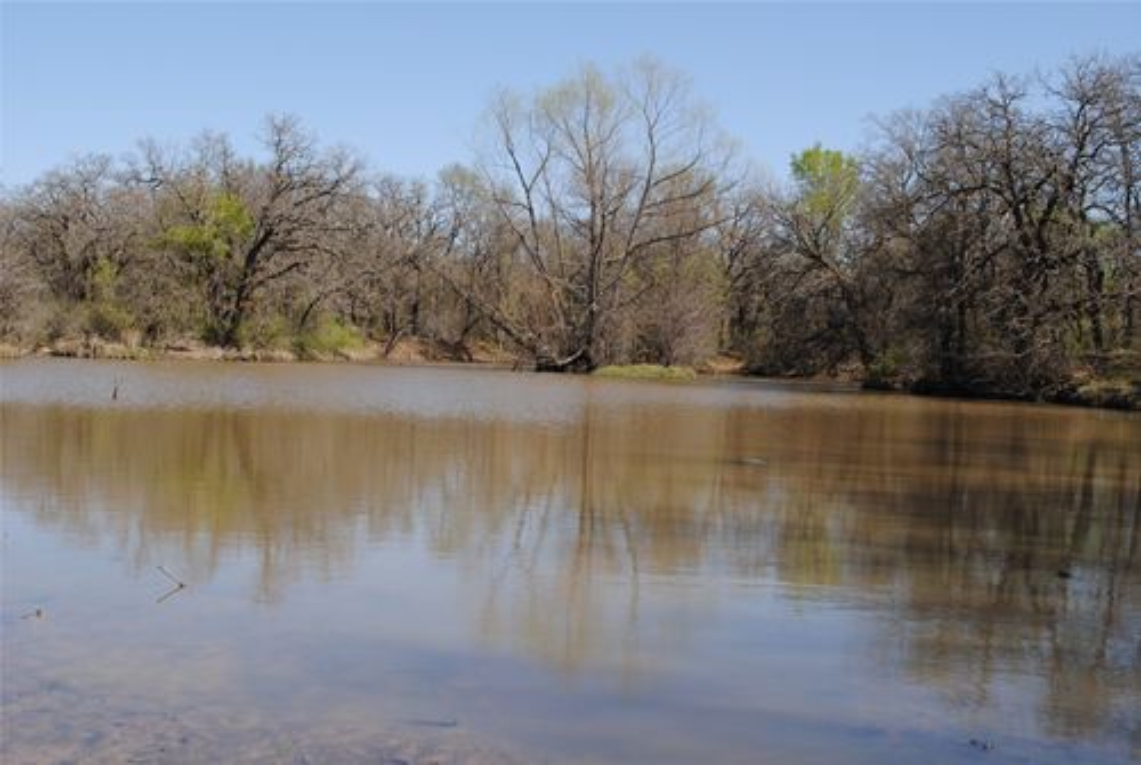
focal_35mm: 48
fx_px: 1524
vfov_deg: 28.2
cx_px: 570
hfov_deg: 41.1
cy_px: 382
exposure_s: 1/250
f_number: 8
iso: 100
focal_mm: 32
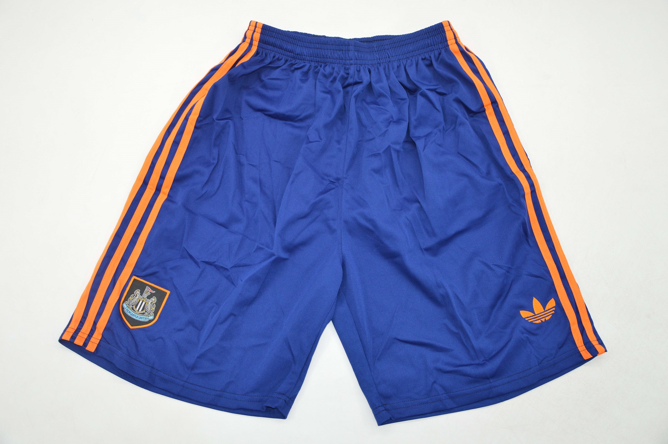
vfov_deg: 35.4
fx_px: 695
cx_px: 334
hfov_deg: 51.3
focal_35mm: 38
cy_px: 222
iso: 400
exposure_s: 1/200
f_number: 4.5
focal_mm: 25
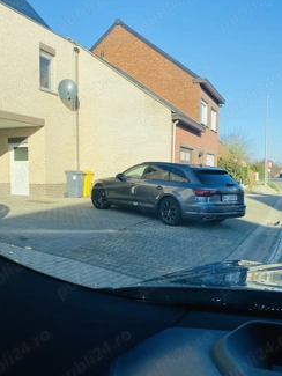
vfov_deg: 56.8
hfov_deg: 44.2
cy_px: 200
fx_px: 347
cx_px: 134
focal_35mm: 32
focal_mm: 4.25
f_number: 1.8
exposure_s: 1/1585
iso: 32
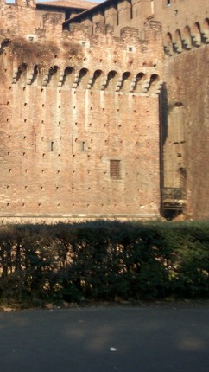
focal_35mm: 73
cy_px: 149
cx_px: -64
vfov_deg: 28.9
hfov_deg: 15.7
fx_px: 719
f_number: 4.5
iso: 100
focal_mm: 5.9
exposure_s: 1/272
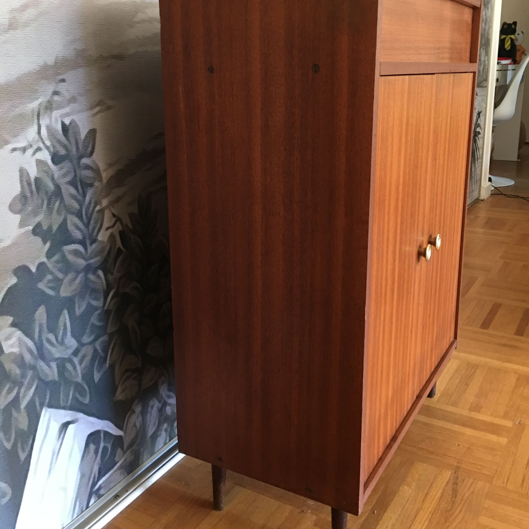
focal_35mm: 35
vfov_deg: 47.1
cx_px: 269
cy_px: 234
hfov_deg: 47.2
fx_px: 605
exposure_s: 1/10
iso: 100
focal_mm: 4.15
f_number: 2.2
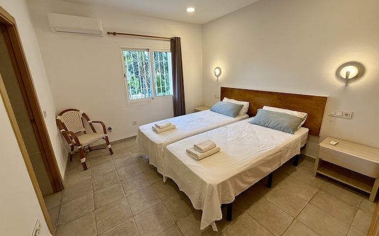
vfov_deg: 74.7
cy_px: 112
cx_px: 189
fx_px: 155
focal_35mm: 15
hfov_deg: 101.5
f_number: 2.2
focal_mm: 2.22
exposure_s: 1/100
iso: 125
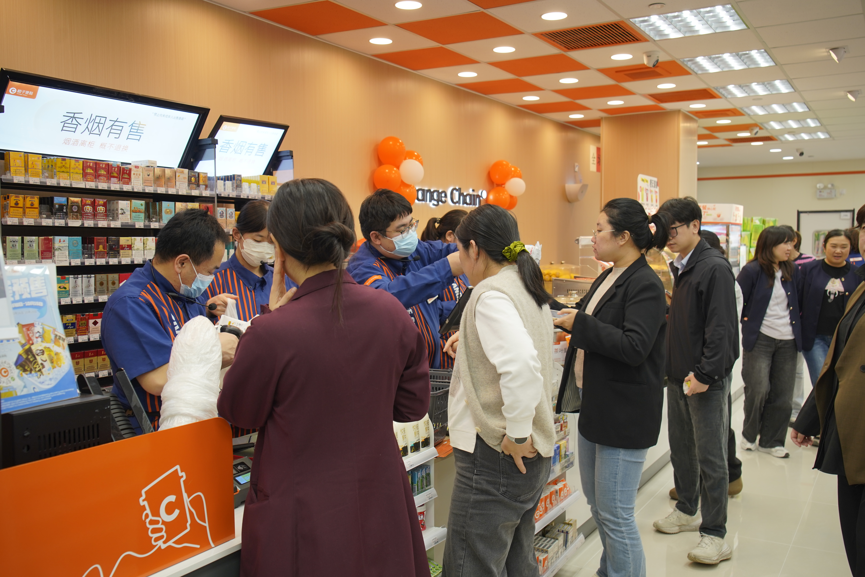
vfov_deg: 41.1
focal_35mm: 32
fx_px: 769
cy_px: 288
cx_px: 432
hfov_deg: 58.7
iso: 250
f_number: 4.5
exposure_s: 1/100
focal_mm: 32
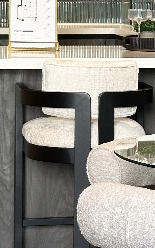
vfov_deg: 10.7
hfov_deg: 6.7
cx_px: 222
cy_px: 2
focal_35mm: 195
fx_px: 1317
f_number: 1.78
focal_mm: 6.86
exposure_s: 1/72
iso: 80
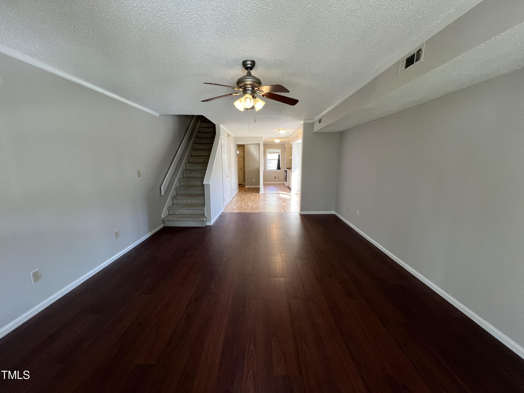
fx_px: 197
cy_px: 196
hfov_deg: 106.2
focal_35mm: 13
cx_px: 262
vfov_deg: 89.9
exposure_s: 1/60
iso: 160
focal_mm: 1.57
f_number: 1.8
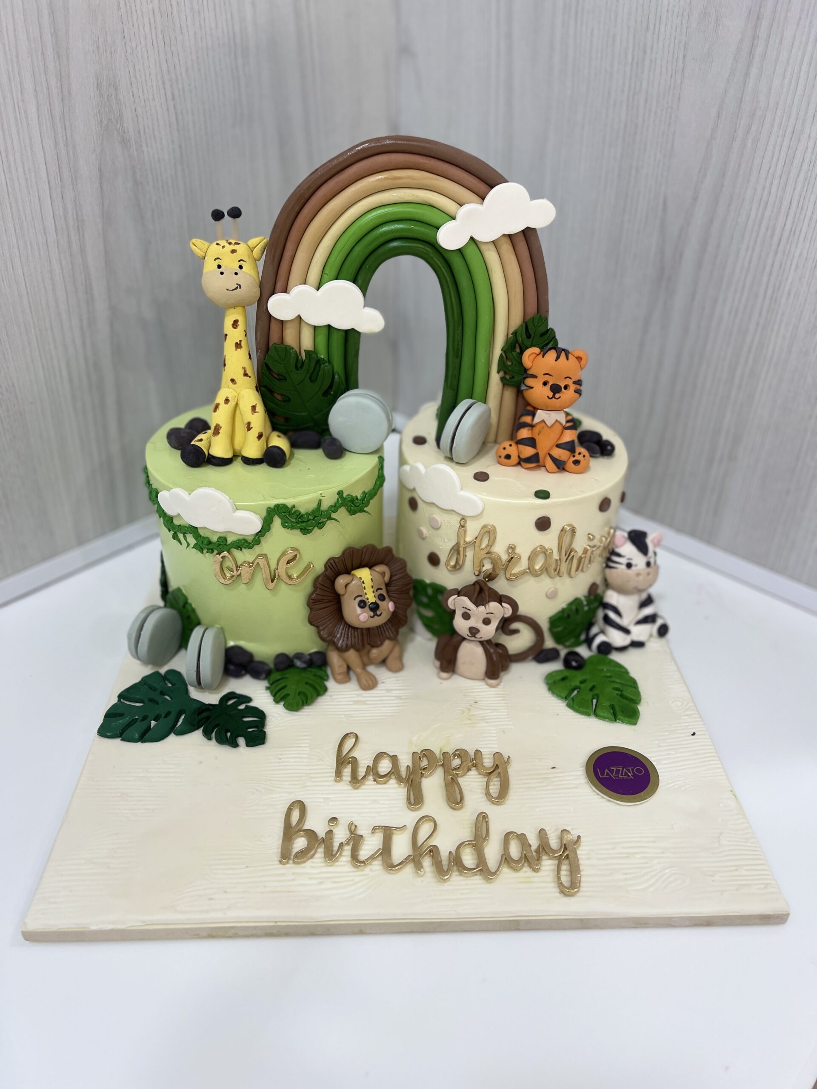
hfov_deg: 53.1
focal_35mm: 26
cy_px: 544
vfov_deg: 67.3
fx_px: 818
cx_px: 408
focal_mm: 5.1
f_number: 1.6
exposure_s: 1/100
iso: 64
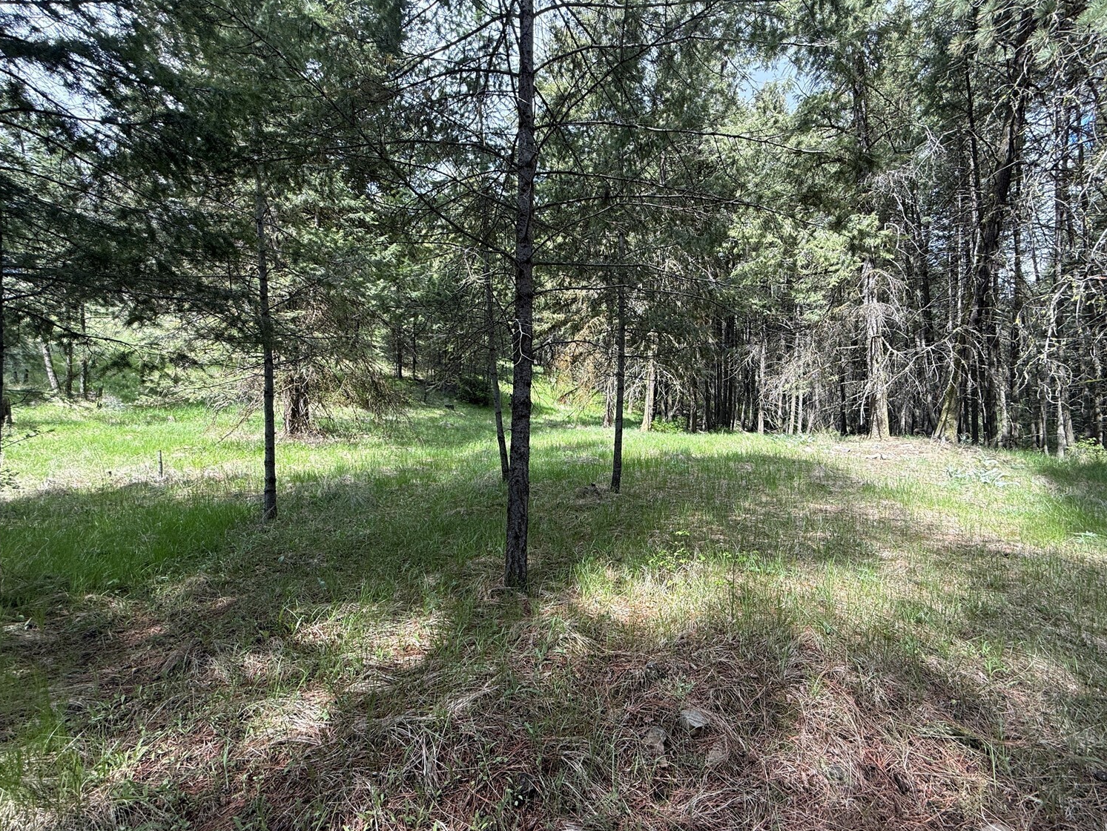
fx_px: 480
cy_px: 429
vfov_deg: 81.7
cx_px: 575
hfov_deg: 98.1
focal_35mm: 15
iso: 50
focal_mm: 2.22
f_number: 2.2
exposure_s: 1/319
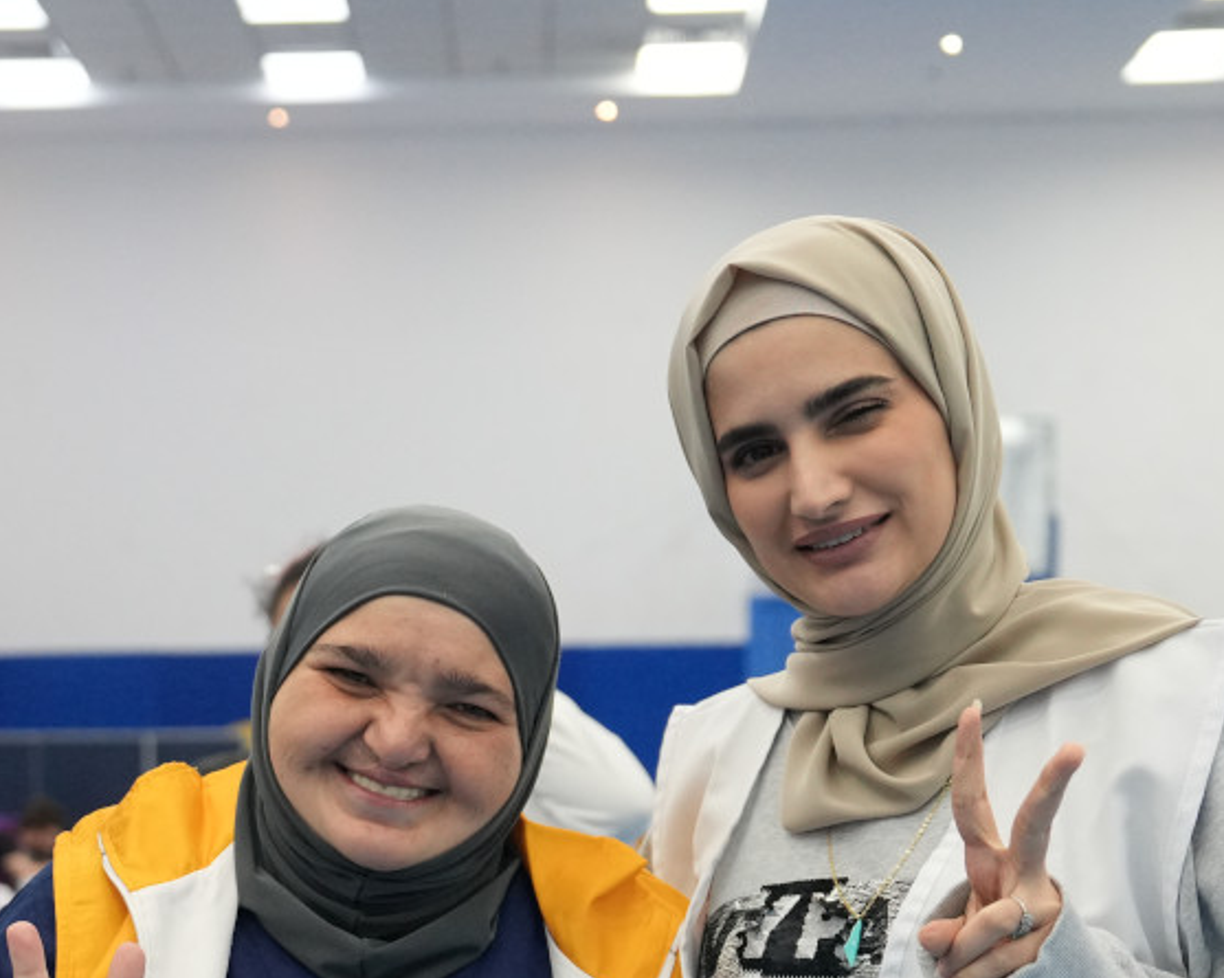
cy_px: 1081
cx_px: 312
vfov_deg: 17.2
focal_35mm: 86
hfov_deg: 22.0
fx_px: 3114
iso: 2500
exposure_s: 1/640
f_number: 2.8
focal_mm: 34
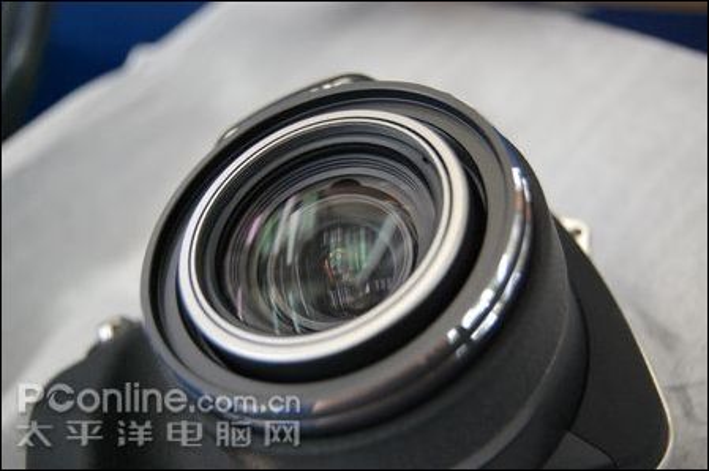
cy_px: 236
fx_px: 1003
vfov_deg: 26.4
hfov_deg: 38.9
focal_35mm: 51
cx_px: 354
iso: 1600
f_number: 4.5
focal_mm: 34
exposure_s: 1/60
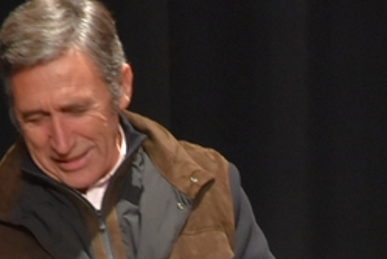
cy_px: 526
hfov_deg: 2.2
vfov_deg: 1.5
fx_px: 10101
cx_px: 387
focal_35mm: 938
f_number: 5.6
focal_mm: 130
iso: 1100
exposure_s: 1/60
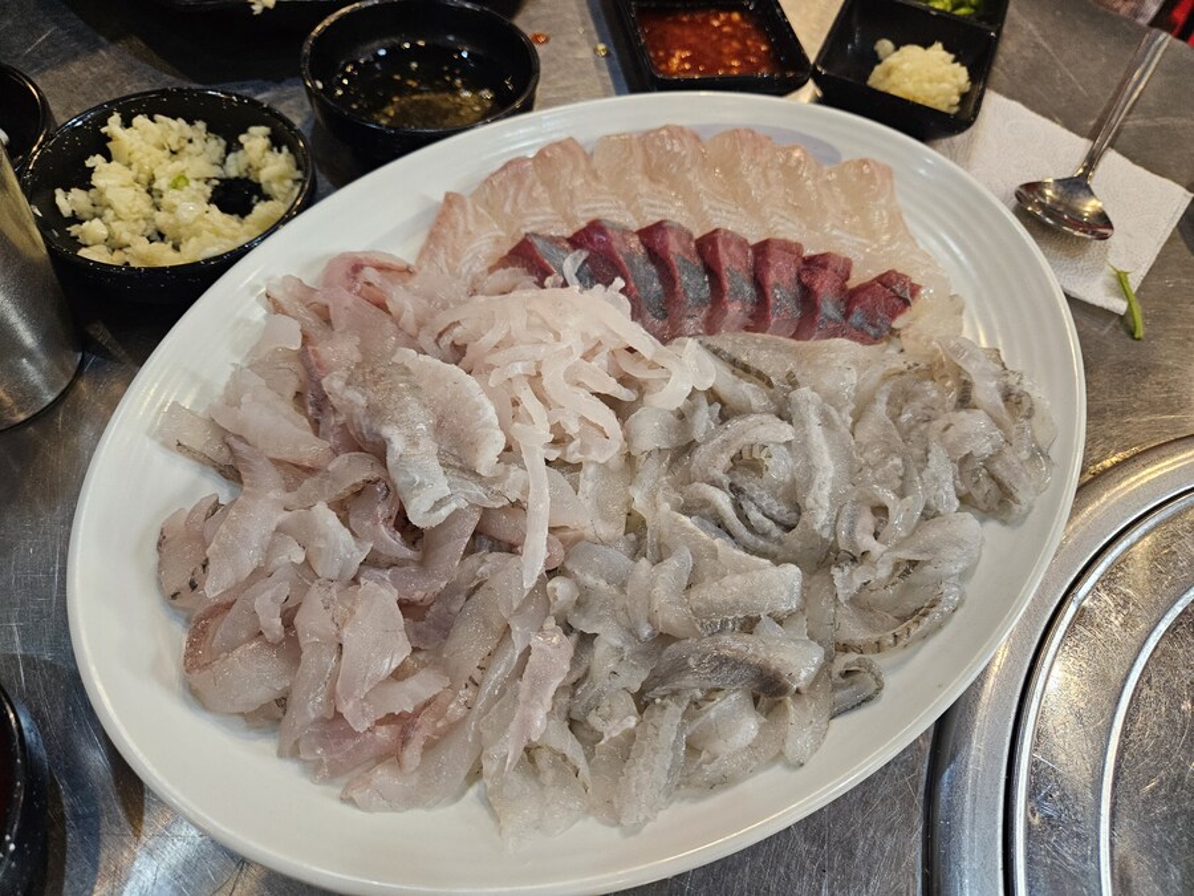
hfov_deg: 73.9
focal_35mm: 23
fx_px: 793
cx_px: 597
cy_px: 448
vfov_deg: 58.9
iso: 250
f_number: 1.8
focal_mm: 5.4
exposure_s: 1/120
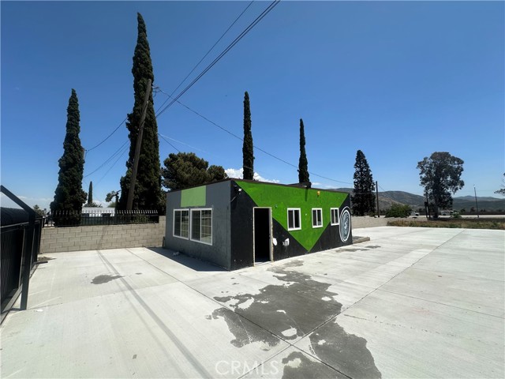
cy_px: 190
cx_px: 252
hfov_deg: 102.1
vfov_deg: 85.7
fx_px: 204
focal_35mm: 14
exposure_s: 1/2681
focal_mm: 2.22
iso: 50
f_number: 2.2
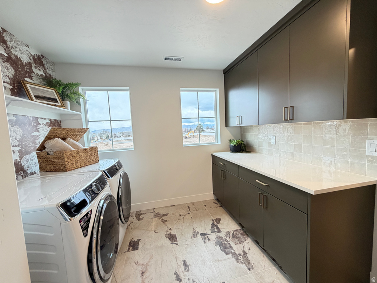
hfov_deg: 102.1
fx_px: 152
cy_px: 142
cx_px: 188
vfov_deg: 85.7
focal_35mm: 14
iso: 200
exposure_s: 1/60
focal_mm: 2.22
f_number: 2.2
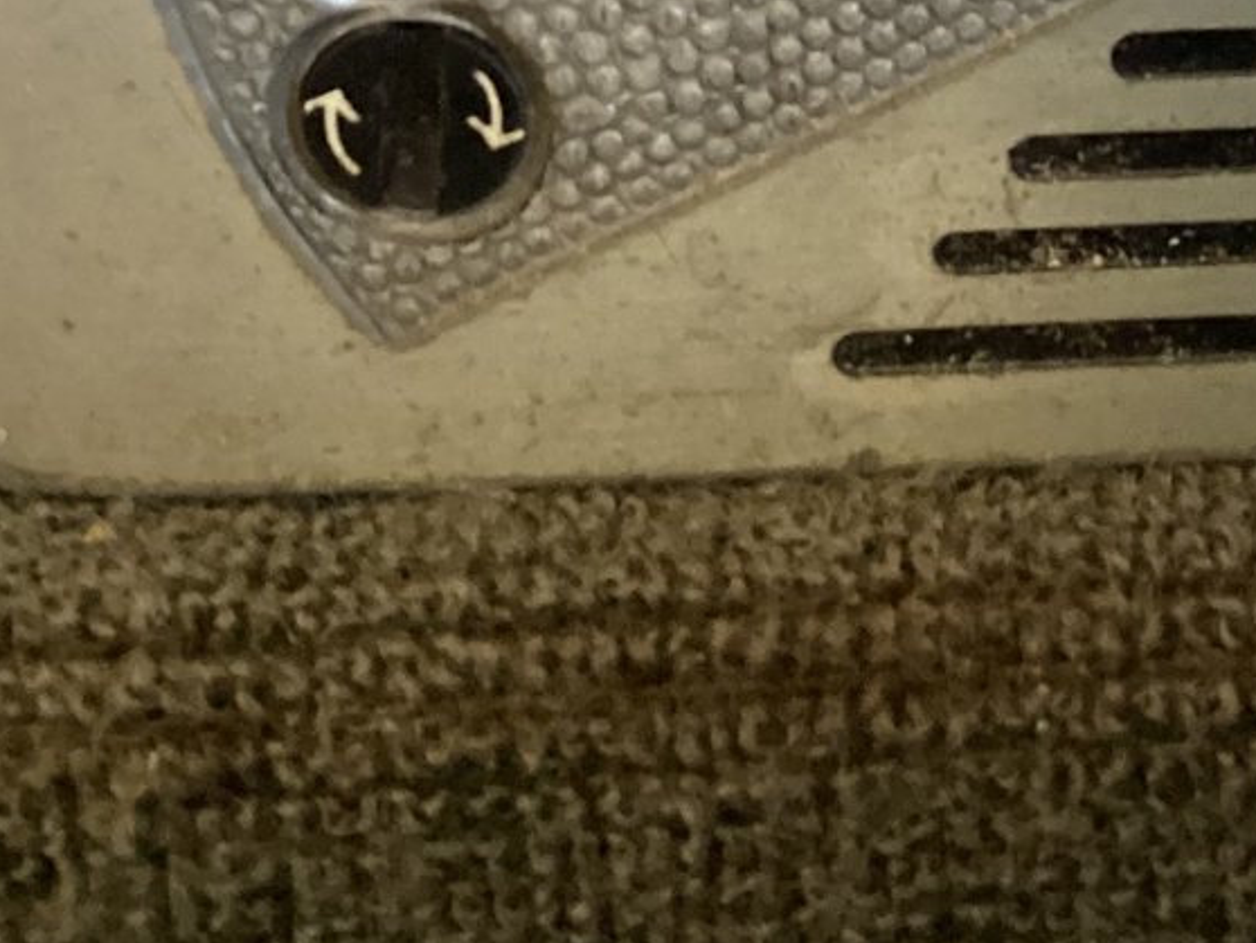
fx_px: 3049
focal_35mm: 84
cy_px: -314
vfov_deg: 16.5
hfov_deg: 22.4
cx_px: 1262
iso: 400
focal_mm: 3.3
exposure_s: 1/33
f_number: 2.4
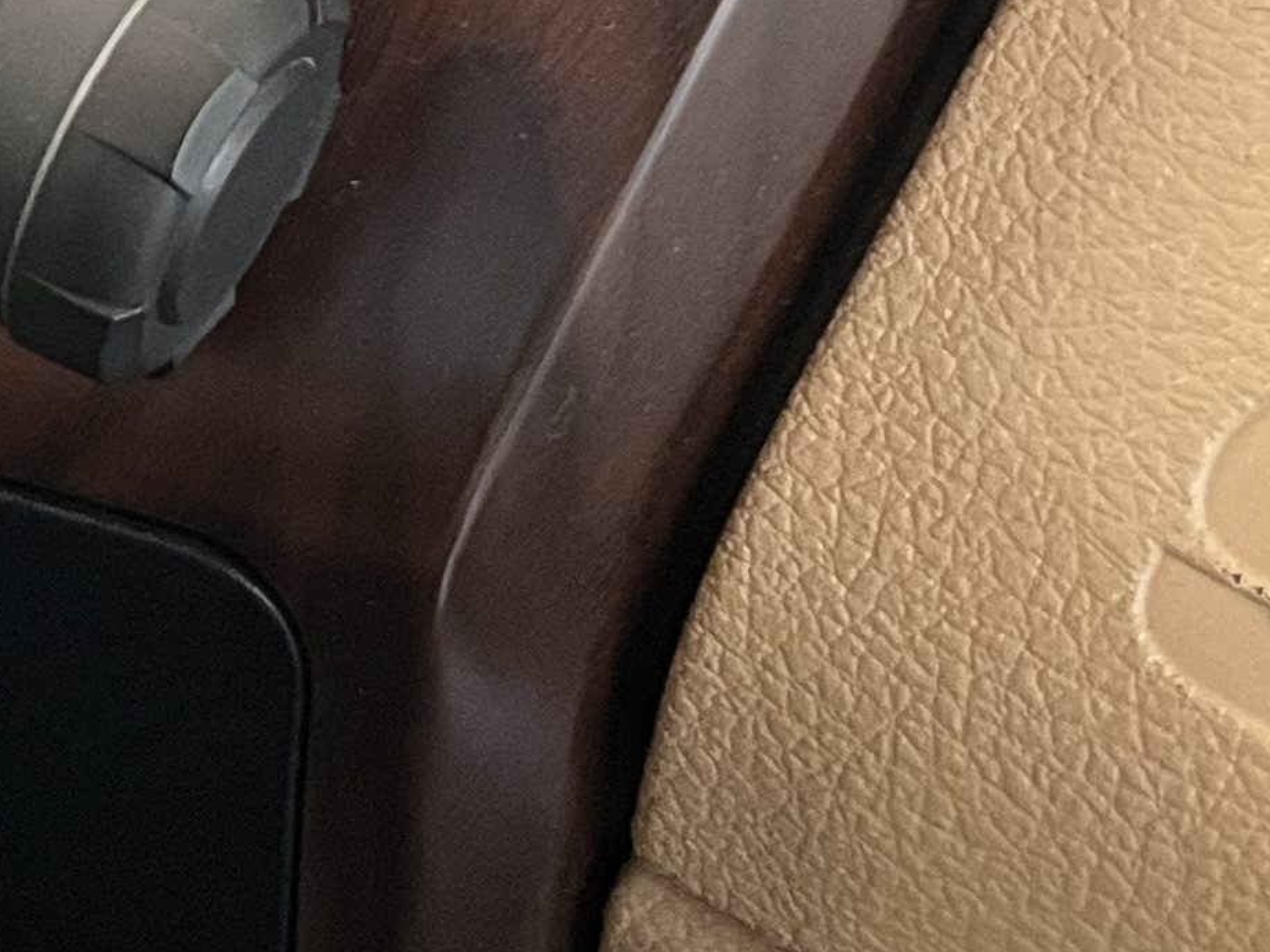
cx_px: -1092
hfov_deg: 14.8
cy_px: -791
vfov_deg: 11.9
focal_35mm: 114
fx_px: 4182
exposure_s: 1/60
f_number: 1.6
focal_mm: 5.1
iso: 320
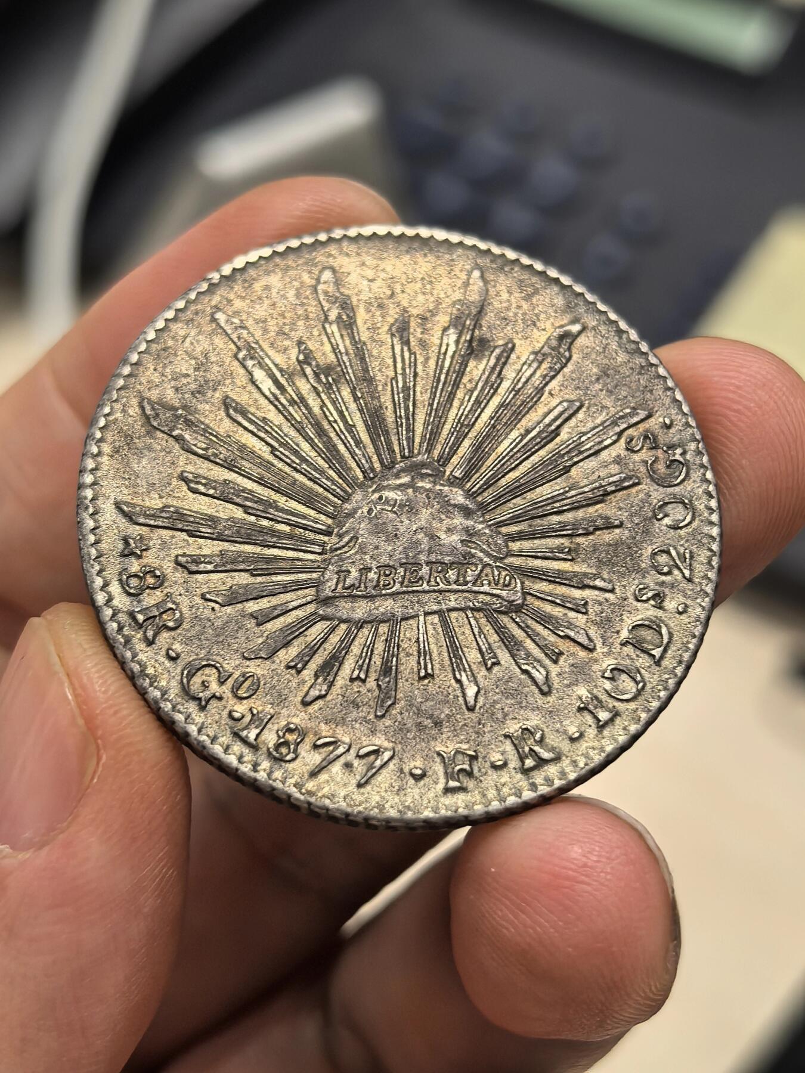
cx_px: 402
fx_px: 1674
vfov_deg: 35.5
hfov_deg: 27.0
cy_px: 536
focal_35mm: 54
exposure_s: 1/100
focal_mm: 6.98
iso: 320
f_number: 2
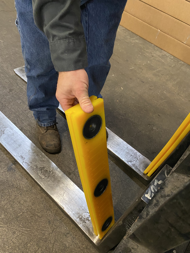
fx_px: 190
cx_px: 95
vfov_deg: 67.3
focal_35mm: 26
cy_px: 126
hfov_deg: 53.1
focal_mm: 4.25
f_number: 1.8
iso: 640
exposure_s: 1/30
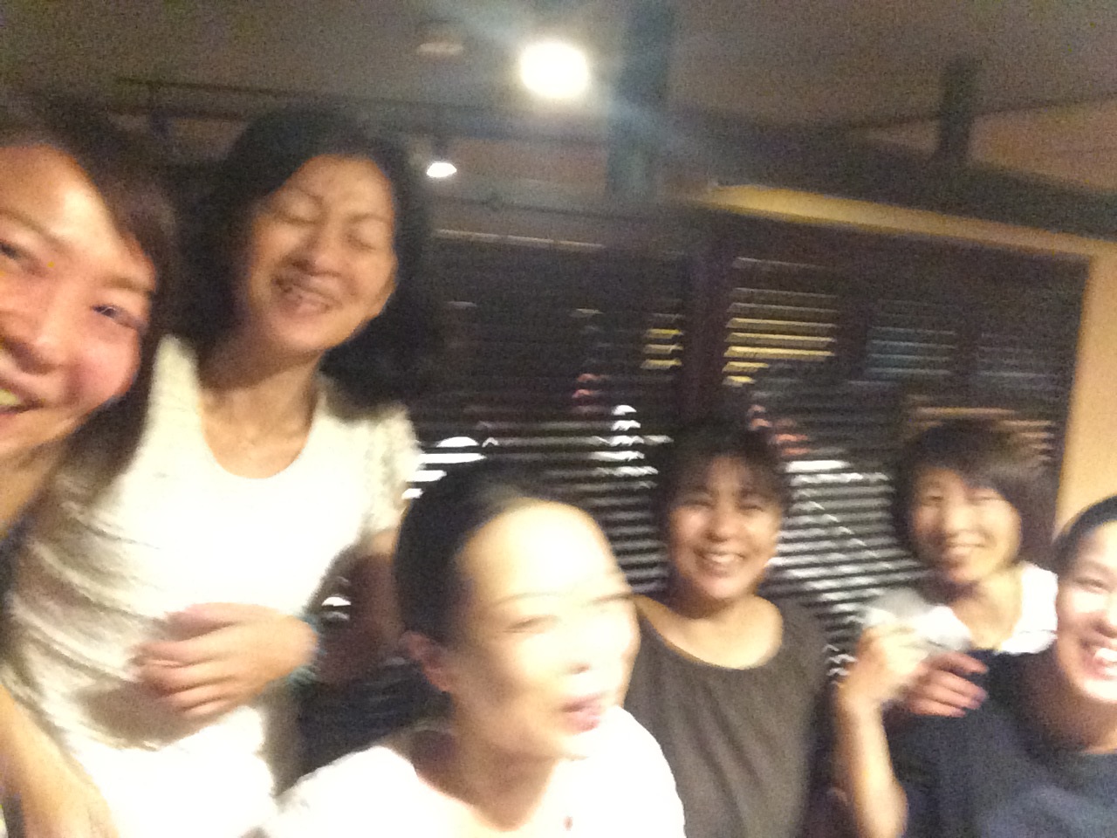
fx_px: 1000
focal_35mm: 31
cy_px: 419
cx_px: 558
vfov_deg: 45.4
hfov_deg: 58.4
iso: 1000
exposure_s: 1/15
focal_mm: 2.15
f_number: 2.4
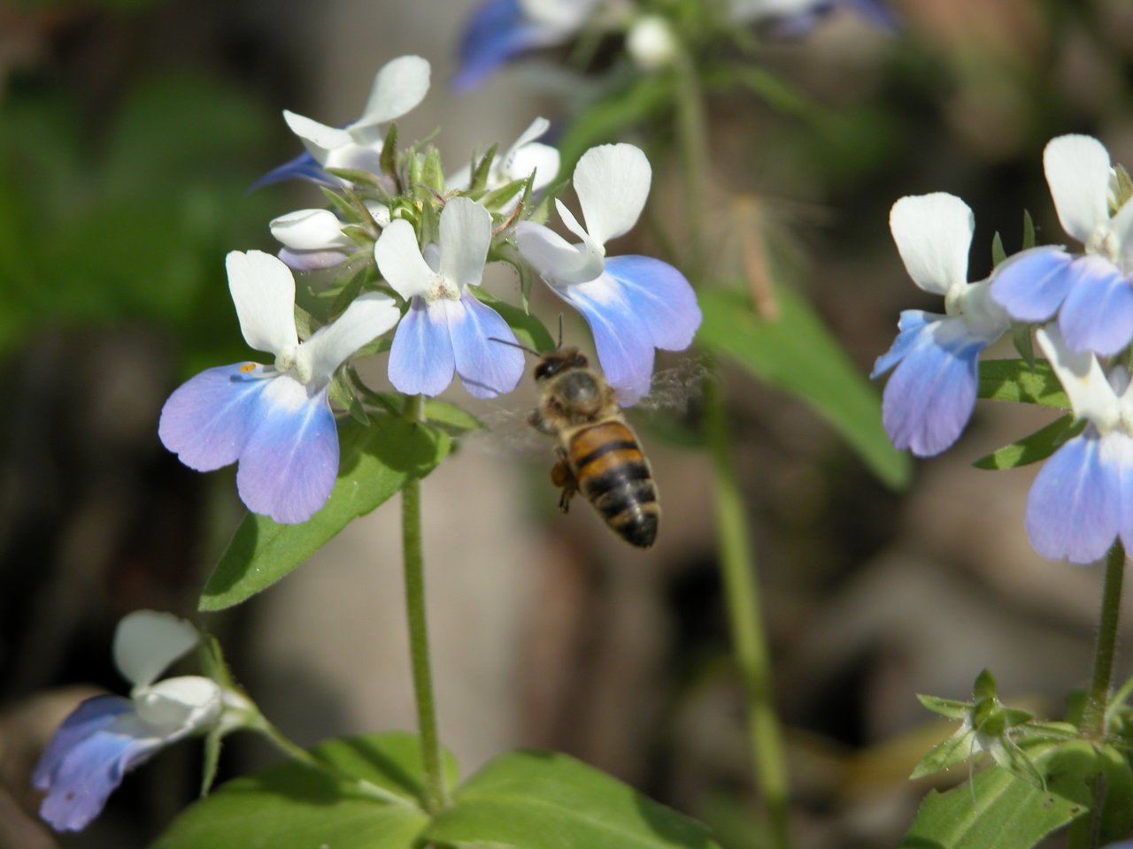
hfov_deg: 7.1
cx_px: 566
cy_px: 424
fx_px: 9165
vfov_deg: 5.3
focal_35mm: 280
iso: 100
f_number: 4.2
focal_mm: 71.2
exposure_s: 1/337
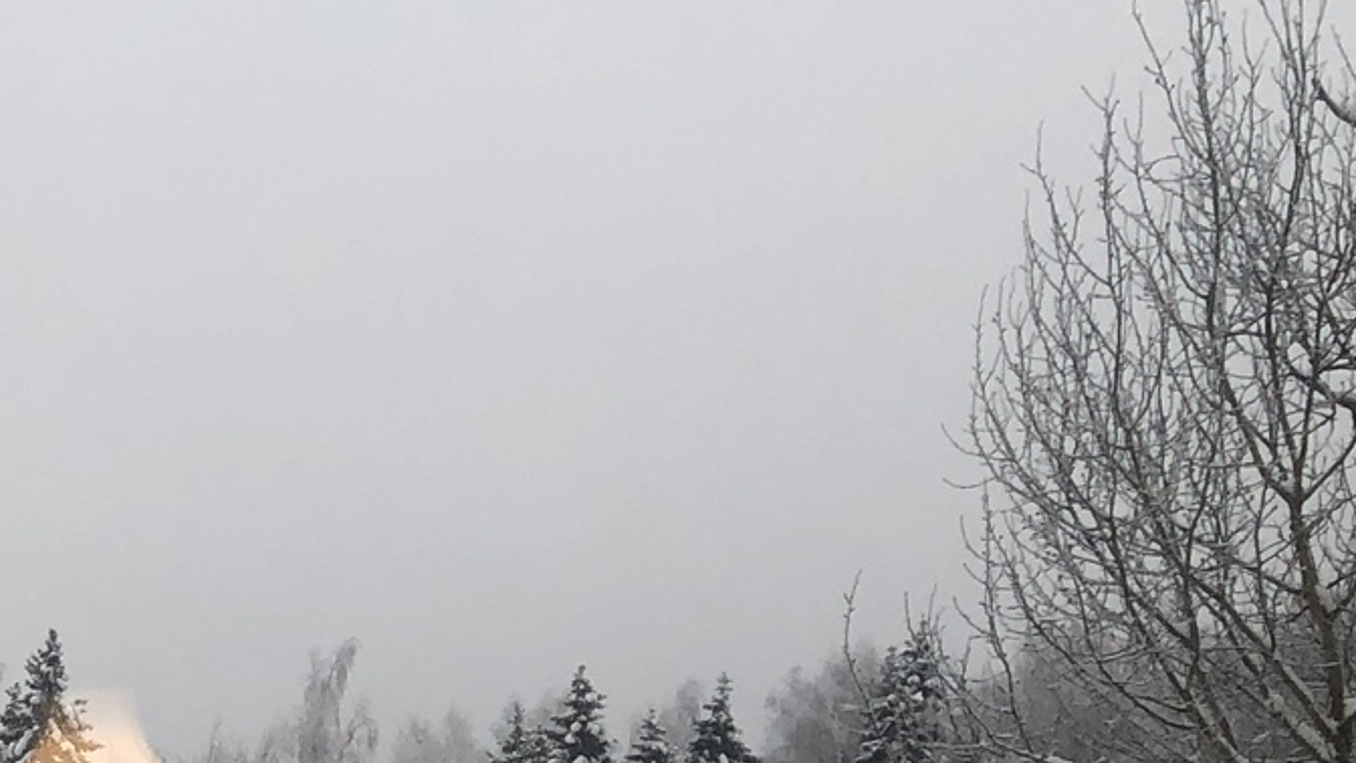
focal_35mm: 93
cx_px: -513
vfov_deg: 12.4
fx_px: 3344
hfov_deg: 20.5
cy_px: 1110
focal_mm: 3.99
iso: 50
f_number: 1.8
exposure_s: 1/120
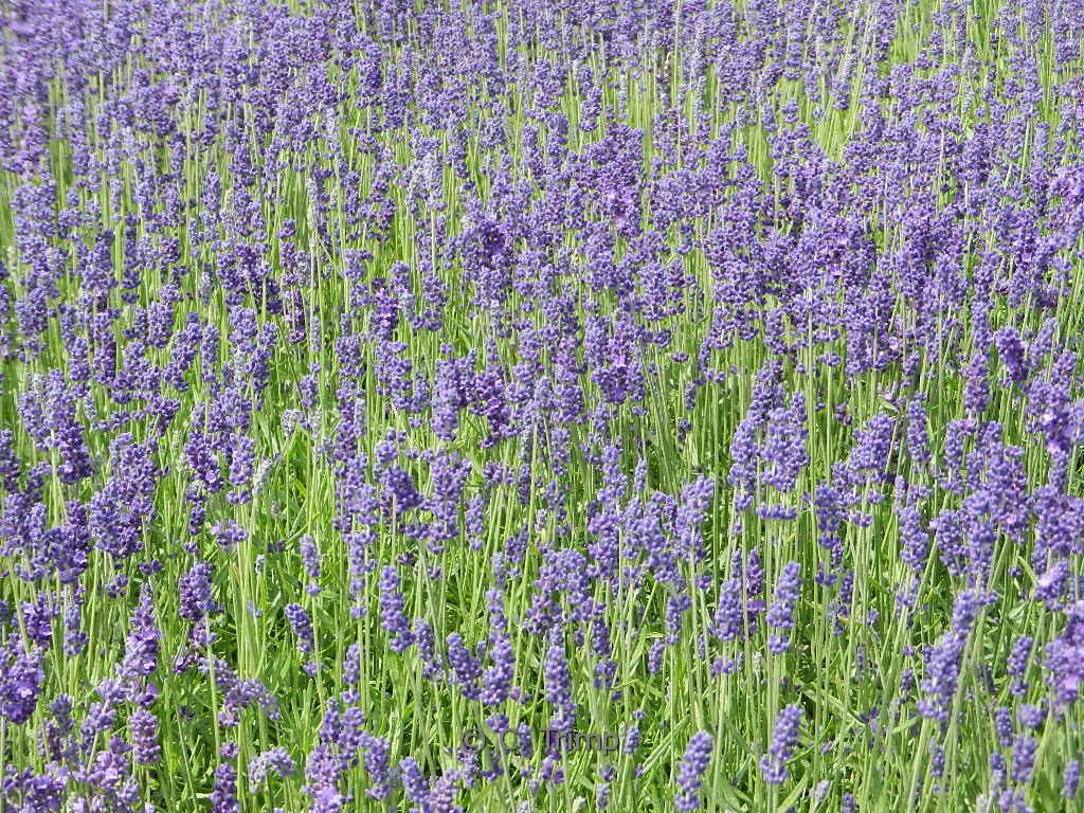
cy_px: 406
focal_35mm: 78
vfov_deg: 18.9
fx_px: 2443
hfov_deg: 25.0
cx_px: 542
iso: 160
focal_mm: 14.1
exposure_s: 1/320
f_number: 4.8
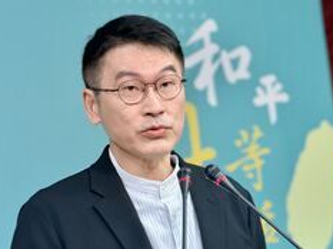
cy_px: 189
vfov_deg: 8.6
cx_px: 243
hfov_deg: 11.5
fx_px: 1652
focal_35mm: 172
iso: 320
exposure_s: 1/120
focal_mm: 16.89
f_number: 2.8
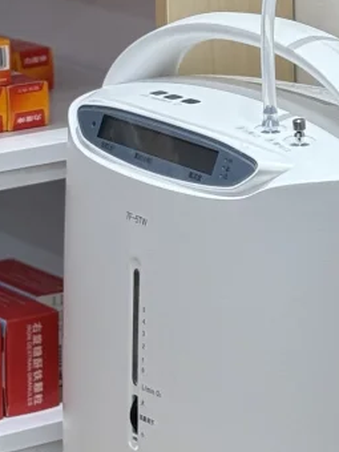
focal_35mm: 203
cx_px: 408
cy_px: -76
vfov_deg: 9.6
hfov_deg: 7.3
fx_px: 2651
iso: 64
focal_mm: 6.76
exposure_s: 1/100
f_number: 1.78
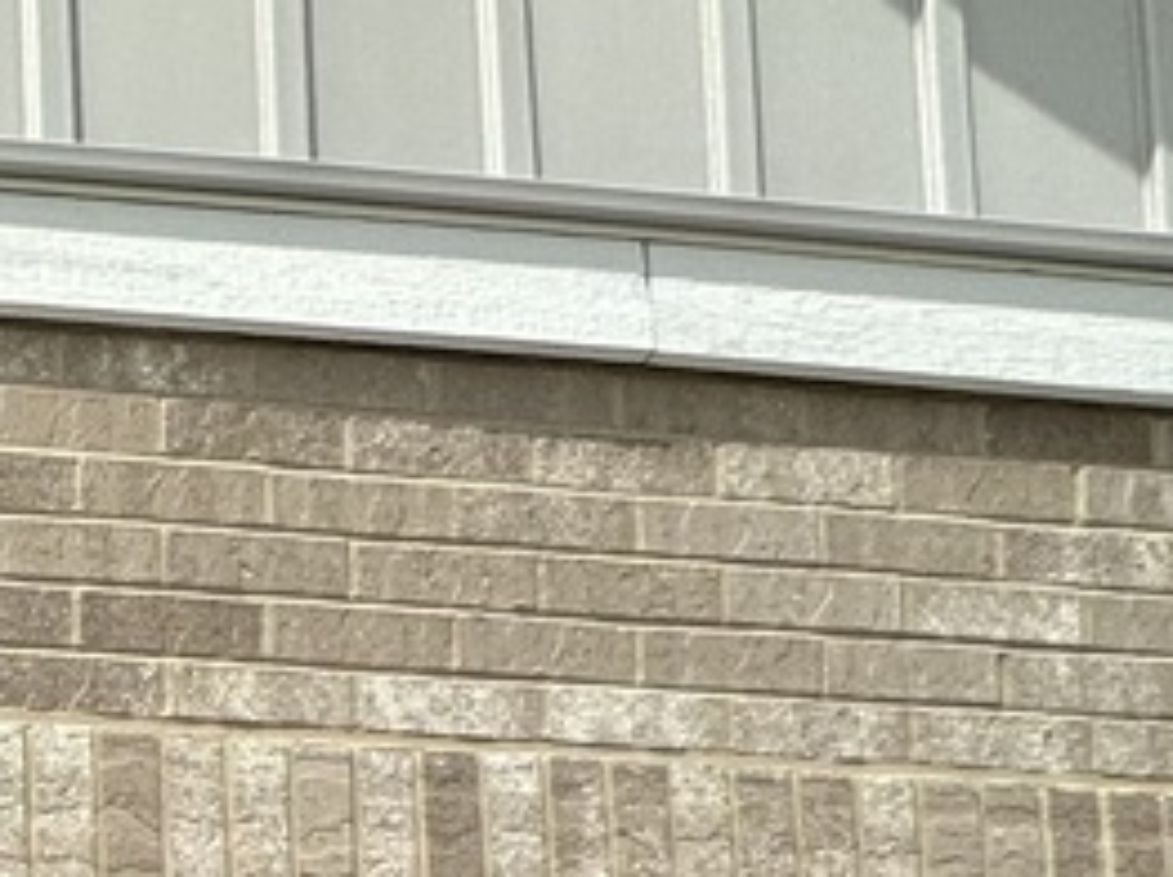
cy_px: 1906
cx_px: -1106
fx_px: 2607
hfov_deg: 18.2
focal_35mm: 77
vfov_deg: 14.6
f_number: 2.2
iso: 50
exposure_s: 1/790
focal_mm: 2.22
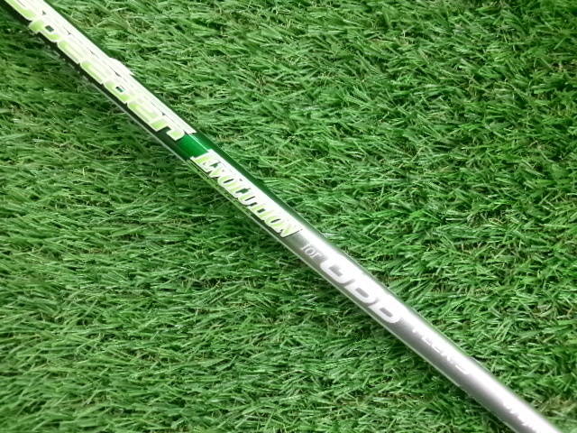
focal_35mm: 28
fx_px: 467
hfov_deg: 63.4
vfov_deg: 49.7
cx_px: 288
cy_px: 216
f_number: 3.9
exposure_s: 1/34
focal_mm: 5.1
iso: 800
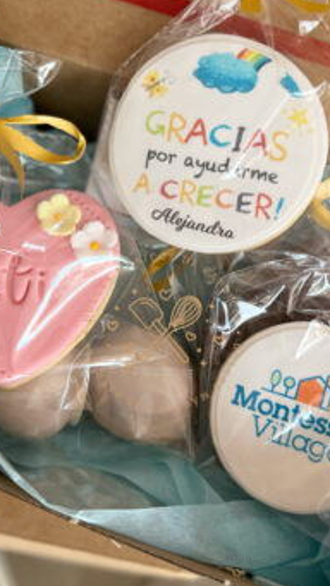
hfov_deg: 28.3
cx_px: 193
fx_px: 653
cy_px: 235
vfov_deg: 48.1
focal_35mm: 42
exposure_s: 1/131
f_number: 1.5
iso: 32
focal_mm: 5.7
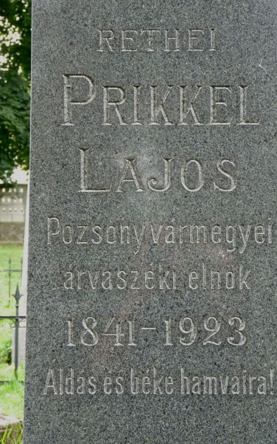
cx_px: 164
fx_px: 930
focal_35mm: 77
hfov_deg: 16.9
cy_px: 220
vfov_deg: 26.8
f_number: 3.4
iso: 400
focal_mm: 12.8
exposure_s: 1/40
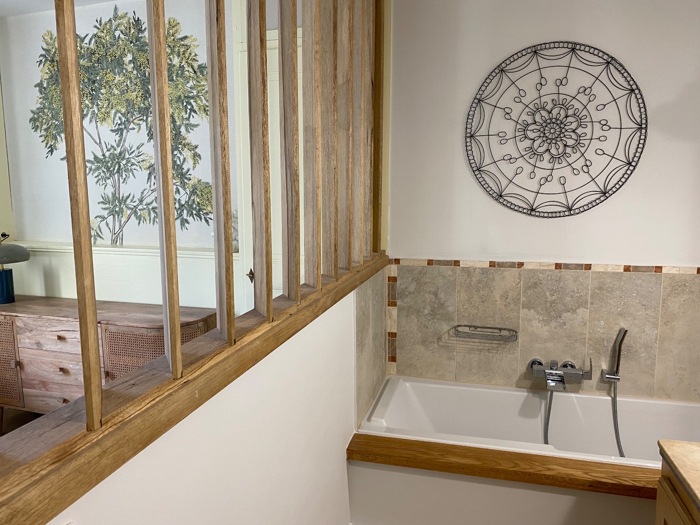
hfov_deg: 67.3
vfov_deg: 53.1
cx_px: 350
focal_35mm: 26
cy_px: 262
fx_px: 526
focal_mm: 4.25
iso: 80
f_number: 1.8
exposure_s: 1/50
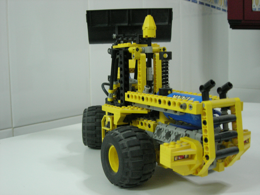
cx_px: 130
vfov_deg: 35.1
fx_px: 308
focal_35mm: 41
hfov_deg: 45.8
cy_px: 98
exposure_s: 1/27.7
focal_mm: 8.5
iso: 200
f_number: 2.9
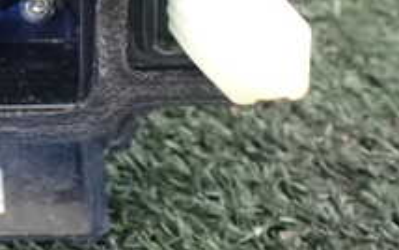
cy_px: -60
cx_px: -24
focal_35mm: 89
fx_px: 968
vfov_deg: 14.2
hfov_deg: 22.2
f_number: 2.3
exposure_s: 1/30
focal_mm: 5.4
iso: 1600
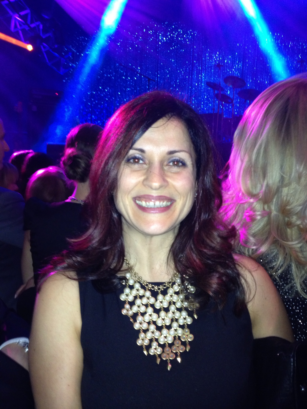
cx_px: 154
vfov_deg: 52.6
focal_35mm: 35
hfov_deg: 40.7
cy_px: 204
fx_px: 414
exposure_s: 1/16
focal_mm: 4.28
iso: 250
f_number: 2.4
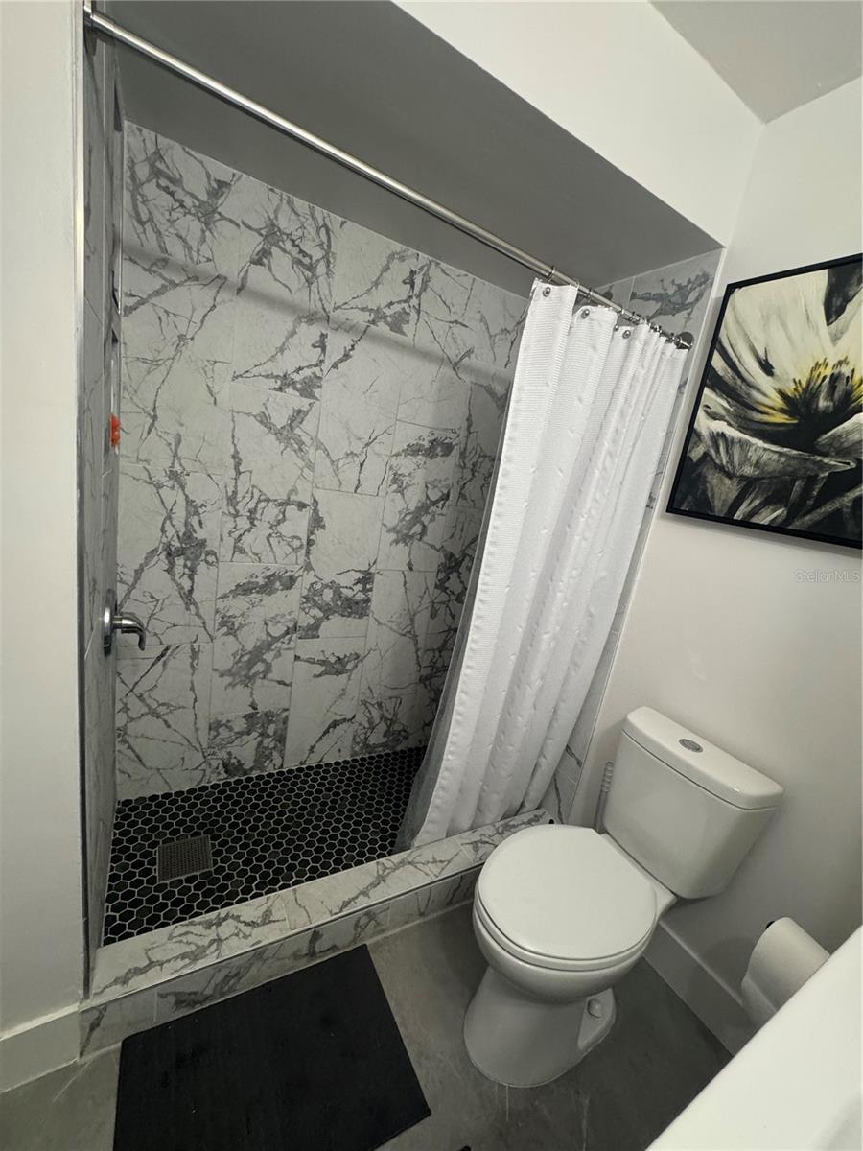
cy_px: 576
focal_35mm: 14
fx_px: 465
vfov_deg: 102.1
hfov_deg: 85.7
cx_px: 432
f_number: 2.2
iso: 250
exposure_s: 1/60
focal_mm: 2.22
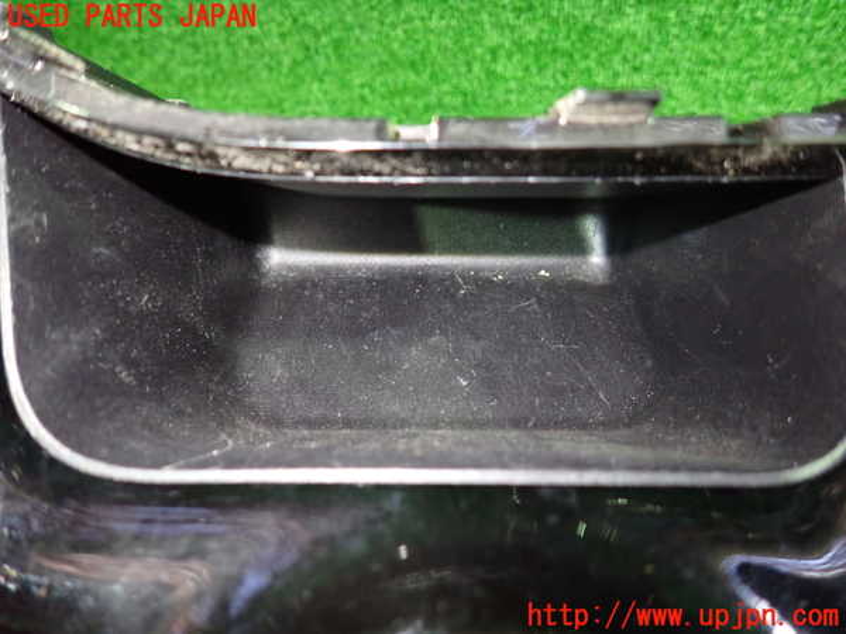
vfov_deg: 54.9
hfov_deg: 69.4
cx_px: 423
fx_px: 611
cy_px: 317
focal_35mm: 25
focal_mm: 4.5
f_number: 2
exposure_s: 1/25
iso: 800
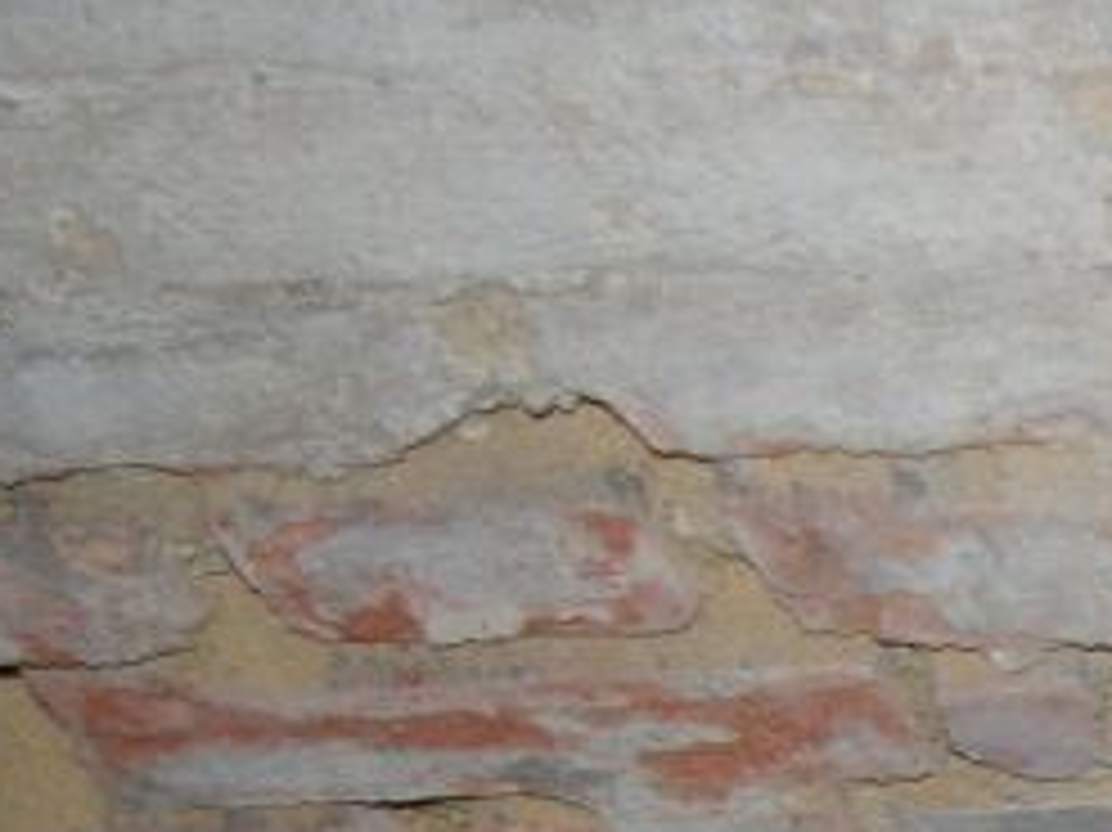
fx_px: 4495
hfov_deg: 12.7
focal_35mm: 140
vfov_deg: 10.4
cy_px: 1010
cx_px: 2048
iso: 200
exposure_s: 1/45
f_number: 4
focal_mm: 24
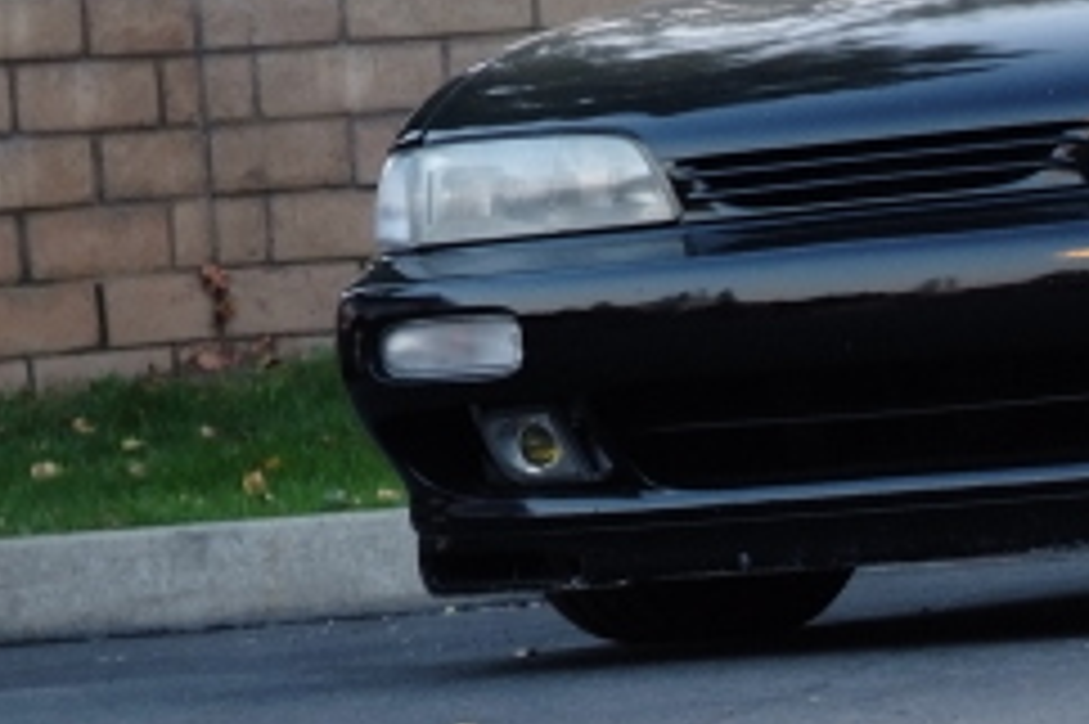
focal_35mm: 248
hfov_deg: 8.2
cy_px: 128
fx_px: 7497
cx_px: 1431
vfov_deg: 5.5
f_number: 4.5
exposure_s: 1/60
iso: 500
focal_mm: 50
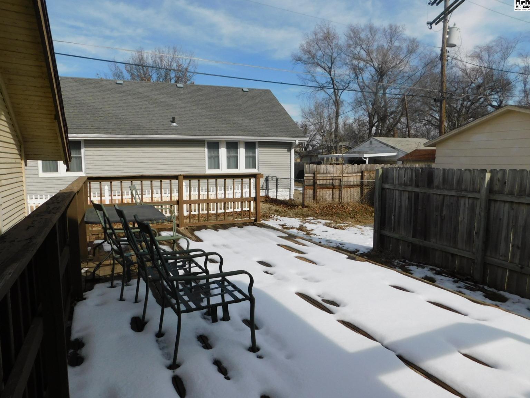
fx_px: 367
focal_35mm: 24
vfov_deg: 56.8
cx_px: 260
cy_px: 202
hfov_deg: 71.6
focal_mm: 4
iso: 125
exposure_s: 1/800
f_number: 6
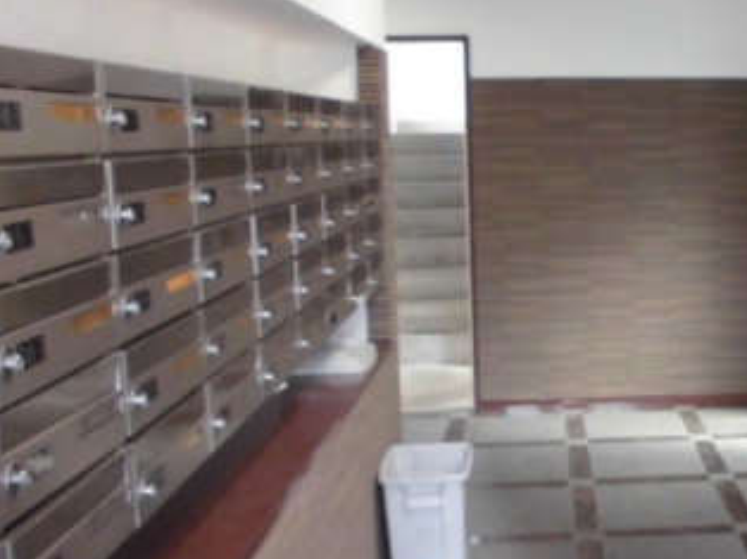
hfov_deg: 33.8
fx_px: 1143
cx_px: 702
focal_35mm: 53
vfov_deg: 27.5
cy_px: 319
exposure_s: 1/50
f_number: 3.5
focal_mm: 4.6
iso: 400
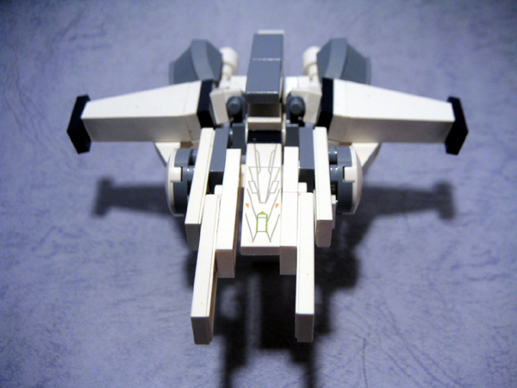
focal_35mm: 38
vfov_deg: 37.7
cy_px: 194
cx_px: 258
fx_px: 568
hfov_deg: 49.0
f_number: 2.8
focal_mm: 6
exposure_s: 1/45
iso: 50
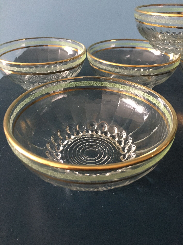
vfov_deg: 61.7
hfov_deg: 48.2
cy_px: 122
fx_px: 204
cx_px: 92
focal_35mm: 29
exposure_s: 1/25
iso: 200
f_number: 2.2
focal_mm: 4.15
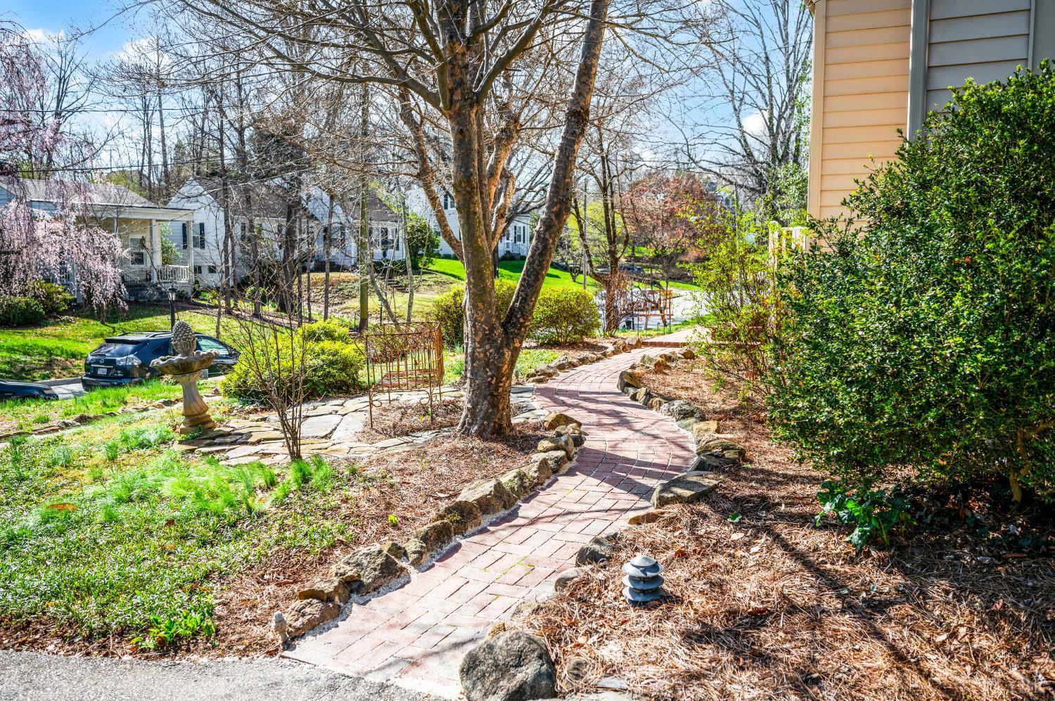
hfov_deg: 62.0
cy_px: 350
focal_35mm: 30
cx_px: 528
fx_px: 878
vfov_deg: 43.5
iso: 200
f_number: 4
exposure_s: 1/1000
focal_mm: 30
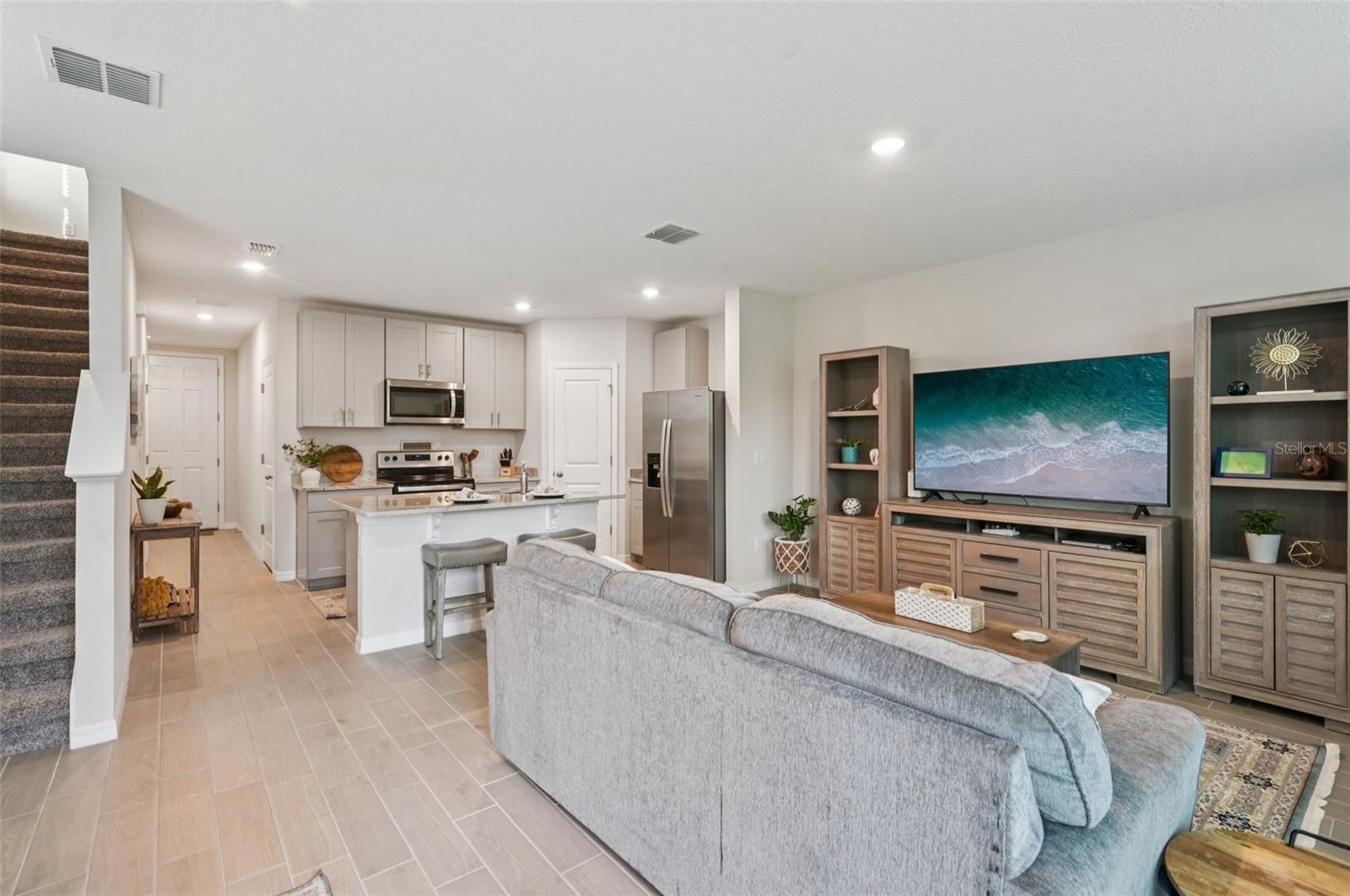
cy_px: 448
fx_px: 599
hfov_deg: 96.8
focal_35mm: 16
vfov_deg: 73.6
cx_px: 675
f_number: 8
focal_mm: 16
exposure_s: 1/10
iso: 400
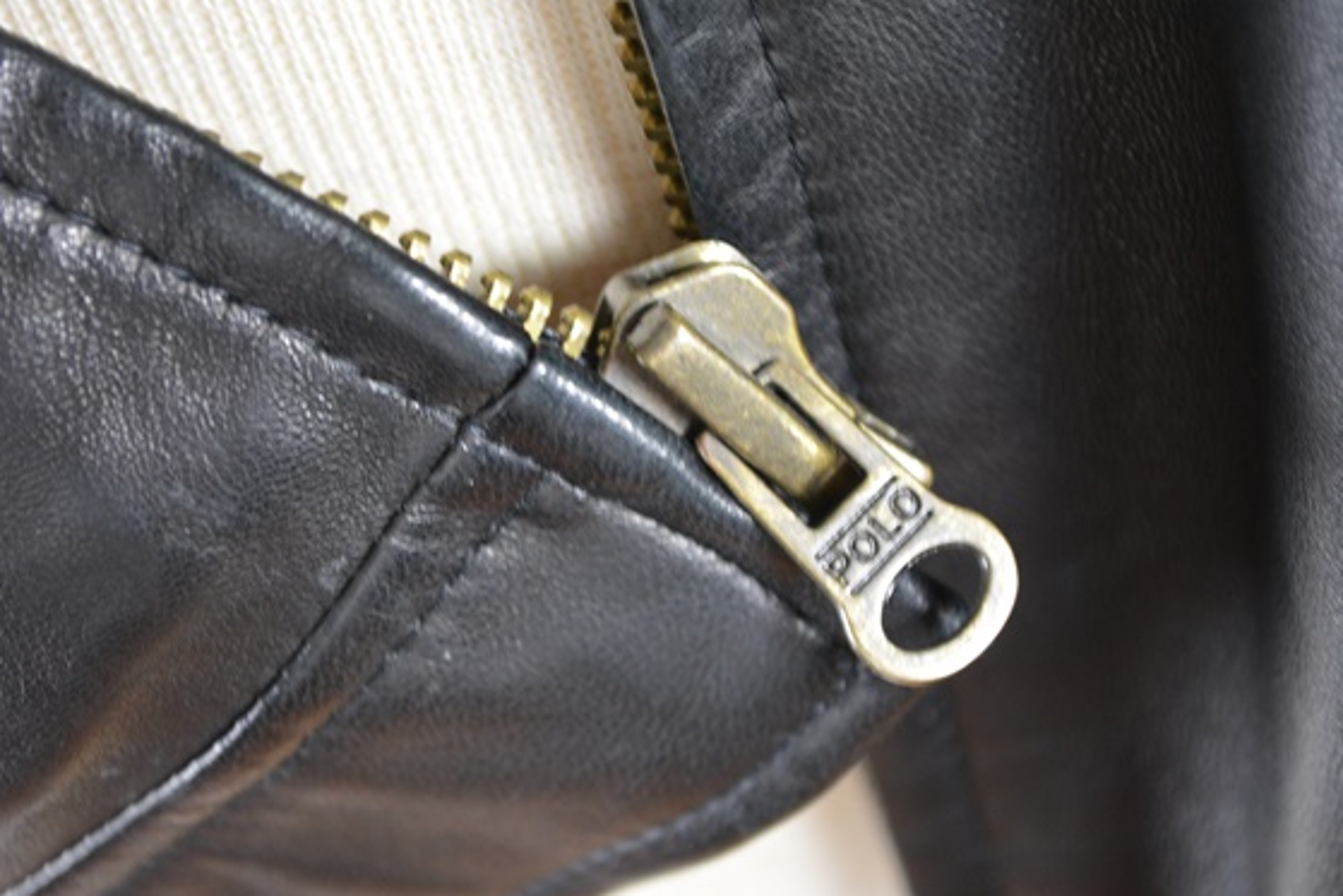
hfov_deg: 23.0
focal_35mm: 89
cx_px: 629
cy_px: 425
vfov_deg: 15.4
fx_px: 3304
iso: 1600
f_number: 5.6
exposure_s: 1/30
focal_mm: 55
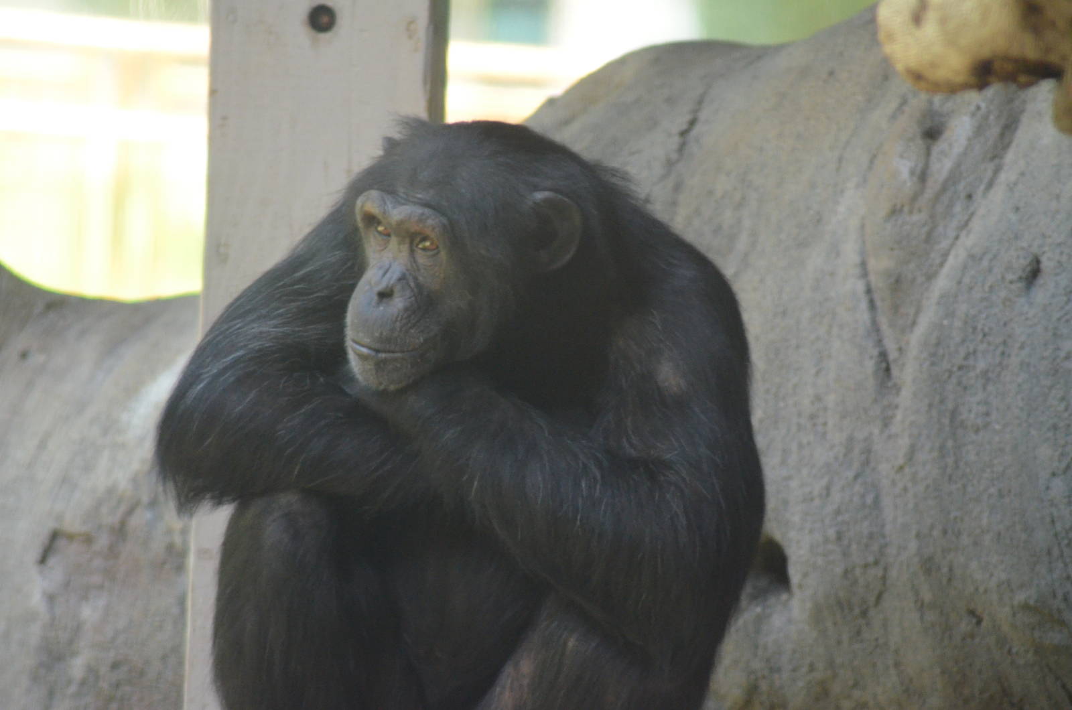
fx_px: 10699
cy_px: 355
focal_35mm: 360
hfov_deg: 5.7
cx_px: 536
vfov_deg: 3.8
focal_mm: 240
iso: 2800
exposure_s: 1/500
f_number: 5
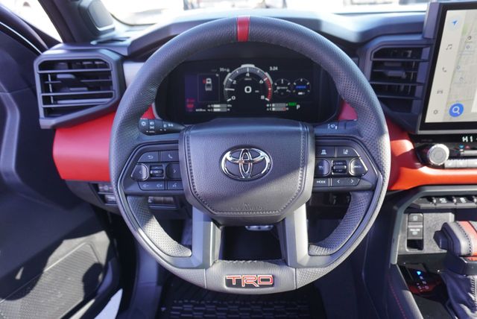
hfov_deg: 73.7
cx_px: 238
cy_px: 160
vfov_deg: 53.2
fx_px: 318
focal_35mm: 24
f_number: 4
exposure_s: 1/60
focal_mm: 16
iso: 320
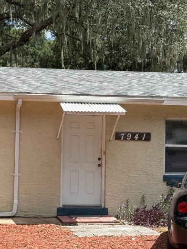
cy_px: 144
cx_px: 53
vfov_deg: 20.9
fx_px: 677
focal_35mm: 94
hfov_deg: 15.7
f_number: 1.78
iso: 64
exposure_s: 1/2976
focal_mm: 6.76
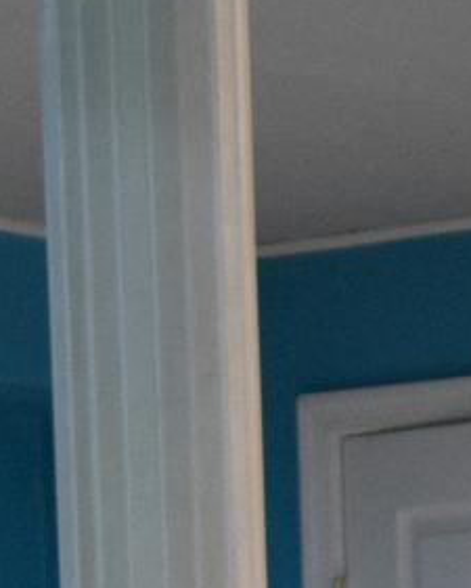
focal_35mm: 246
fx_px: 4284
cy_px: 1303
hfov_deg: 6.3
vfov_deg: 7.4
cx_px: 362
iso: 2200
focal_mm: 24
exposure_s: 1/60
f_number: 4
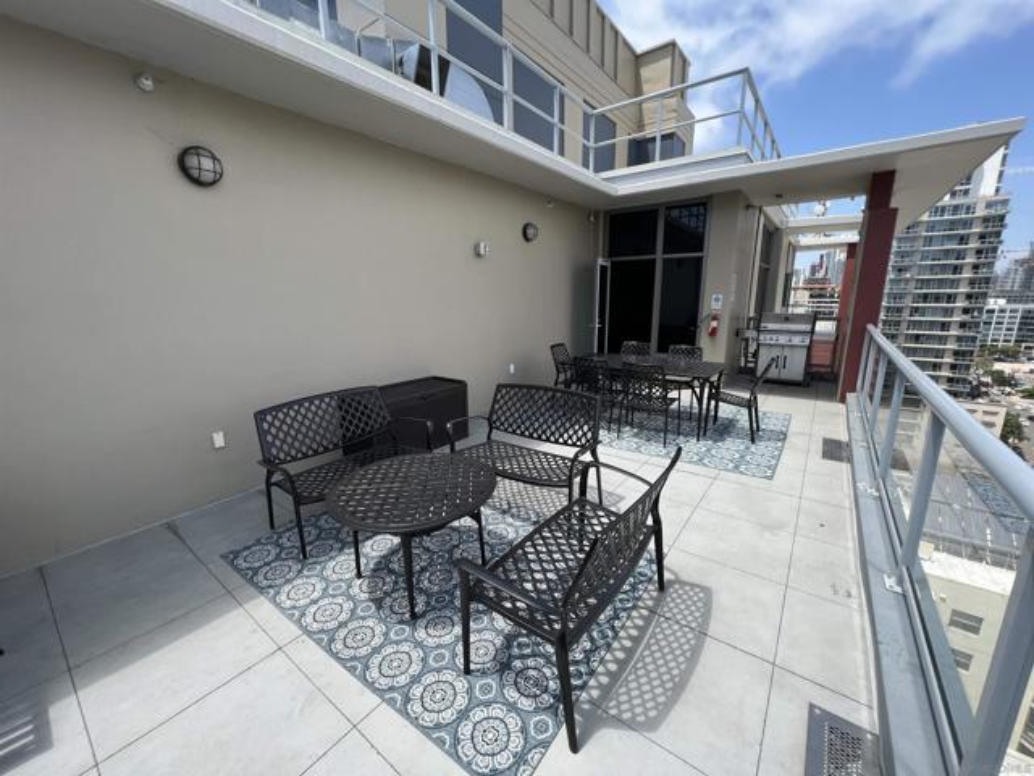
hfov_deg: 106.2
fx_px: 388
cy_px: 388
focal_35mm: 13
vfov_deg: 89.9
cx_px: 517
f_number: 1.8
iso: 32
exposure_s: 1/598
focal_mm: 1.57
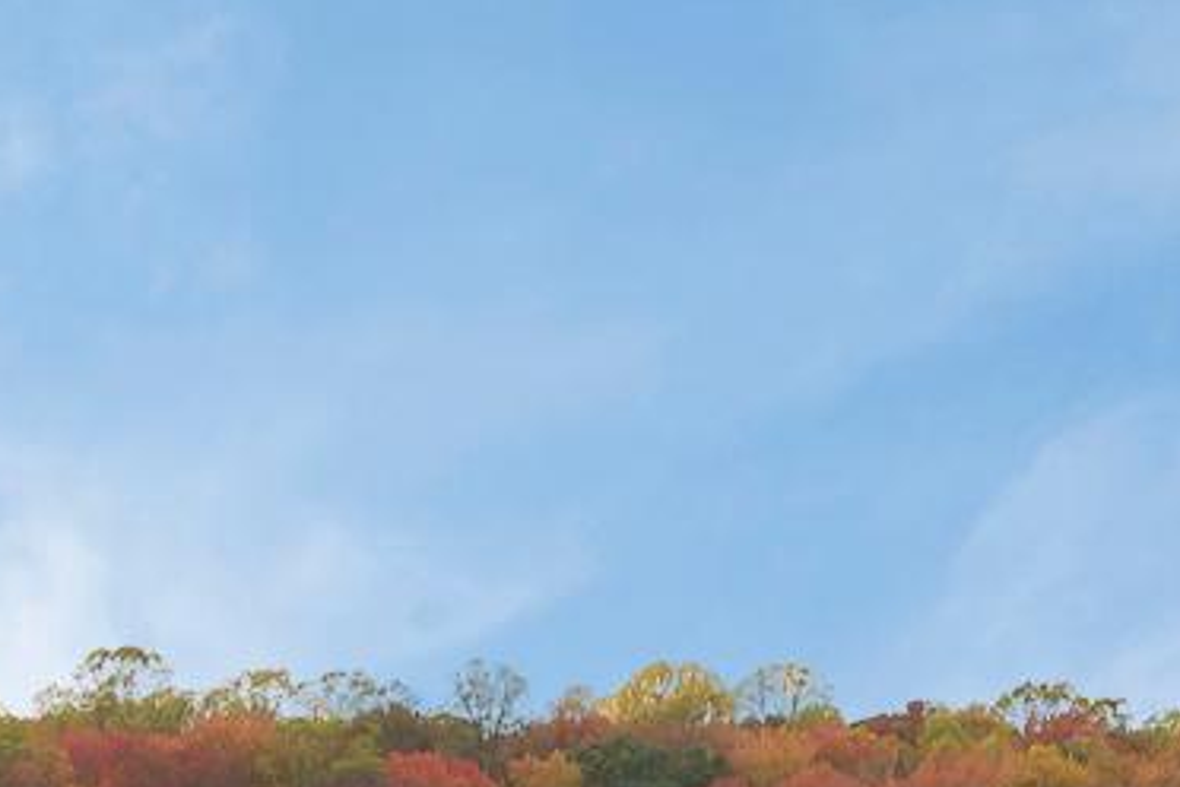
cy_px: 781
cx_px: 327
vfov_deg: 7.8
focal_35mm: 176
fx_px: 5768
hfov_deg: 11.7
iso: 320
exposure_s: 1/100
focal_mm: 32
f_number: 16
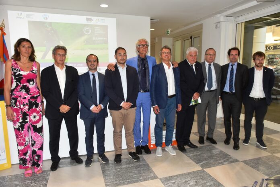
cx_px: 140
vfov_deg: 53.2
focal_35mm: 24
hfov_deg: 73.7
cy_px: 94
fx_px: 187
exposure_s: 1/250
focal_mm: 24
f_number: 4
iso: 400
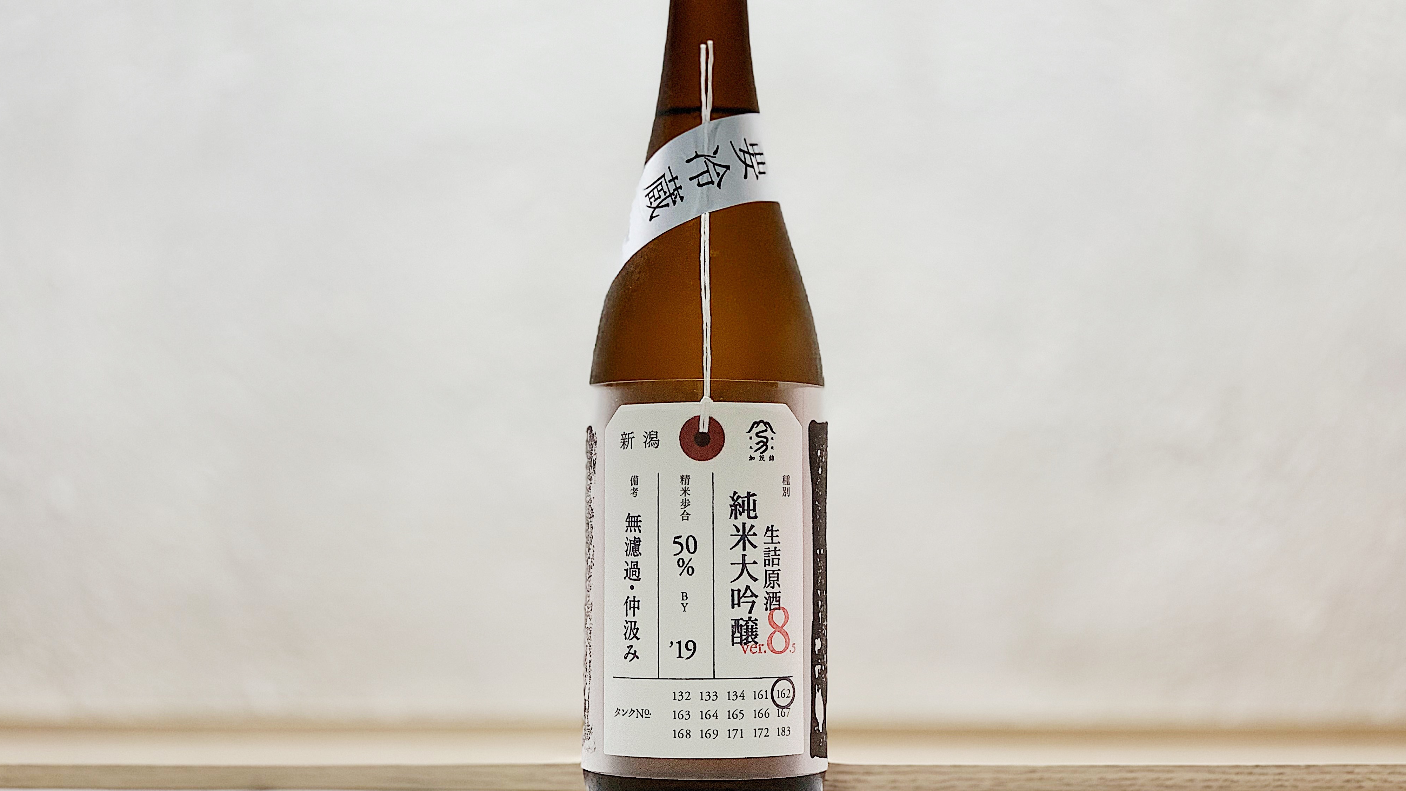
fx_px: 2125
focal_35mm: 57
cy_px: 339
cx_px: 703
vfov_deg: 21.1
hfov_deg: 36.6
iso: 125
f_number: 2.4
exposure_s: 1/115
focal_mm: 6
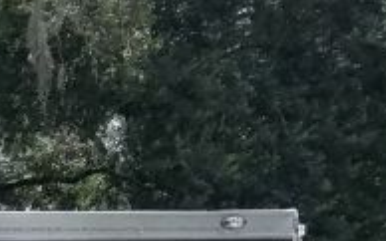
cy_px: 785
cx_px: -804
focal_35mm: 199
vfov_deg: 6.0
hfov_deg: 8.6
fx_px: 2092
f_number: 1.7
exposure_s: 1/2168
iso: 50
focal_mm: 4.2
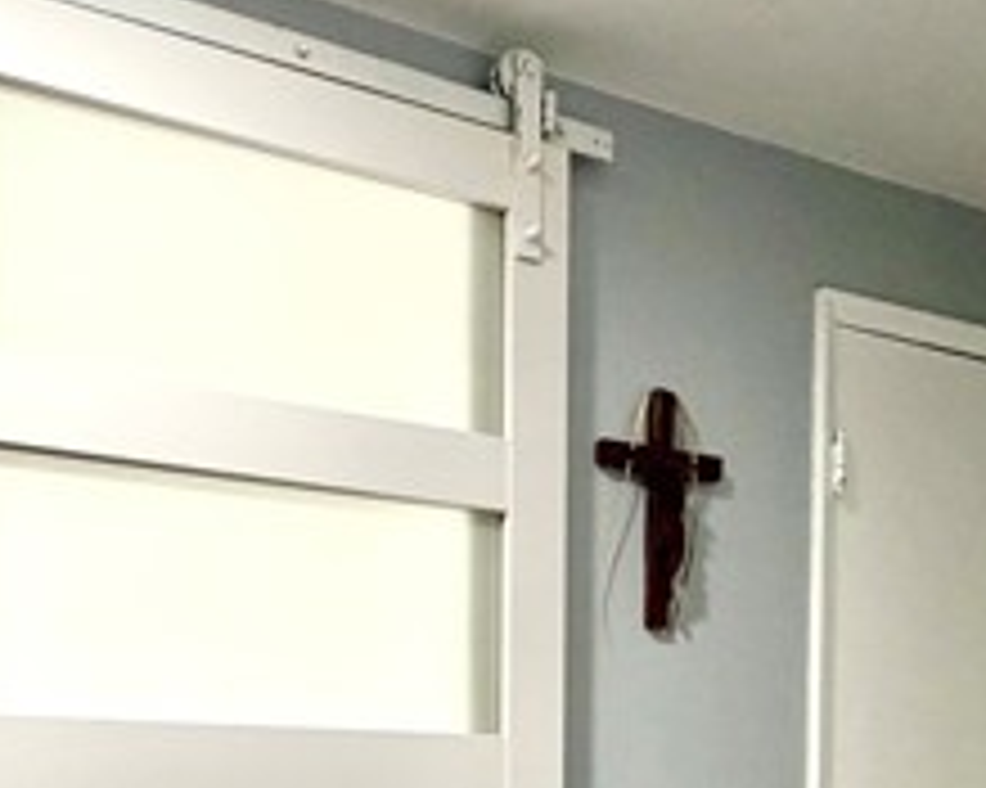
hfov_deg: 41.9
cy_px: 896
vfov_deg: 32.2
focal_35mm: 40
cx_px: 90
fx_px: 1167
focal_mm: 2.22
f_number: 2.2
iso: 200
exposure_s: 1/120
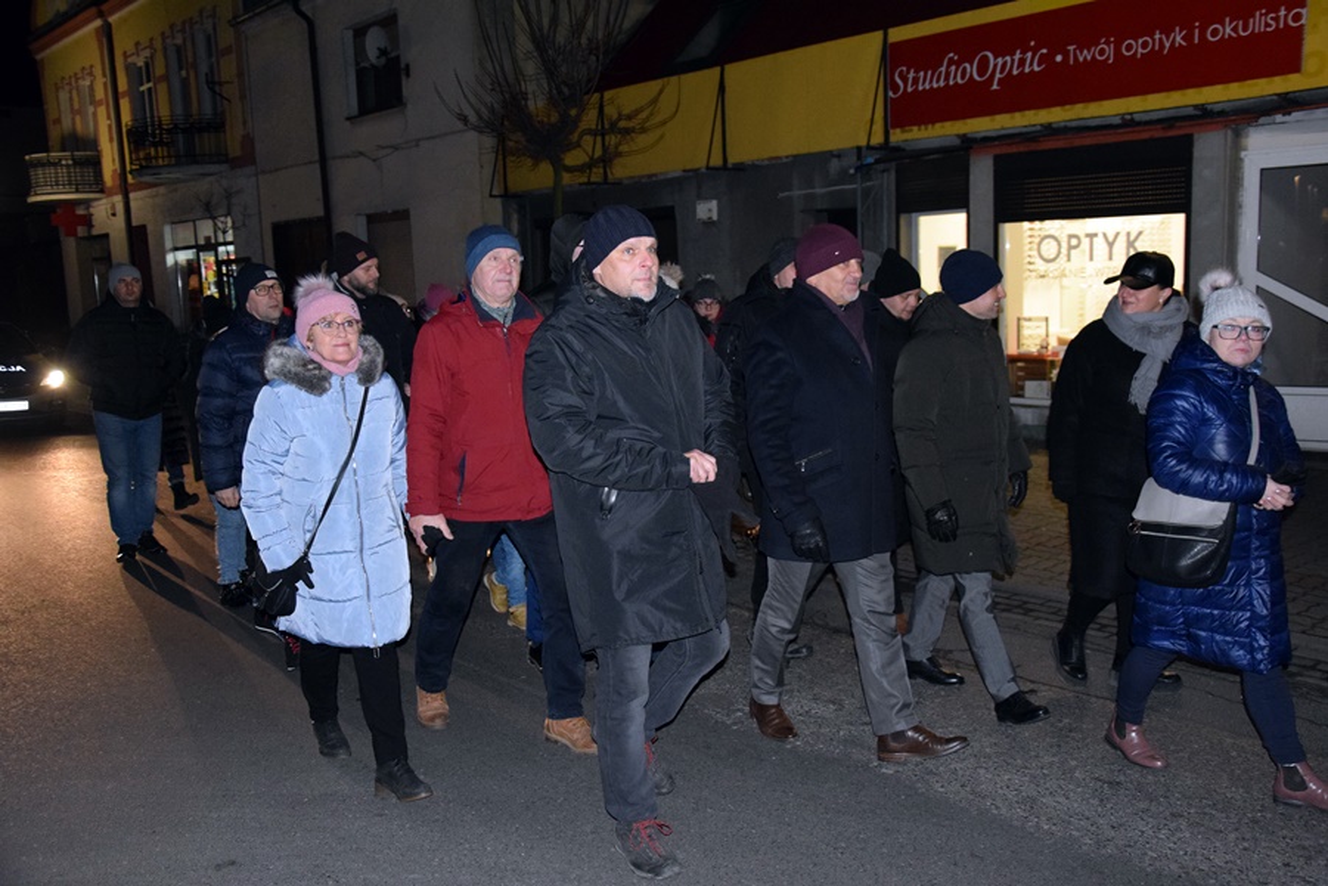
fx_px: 1217
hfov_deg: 57.2
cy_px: 443
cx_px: 664
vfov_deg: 40.0
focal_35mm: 33
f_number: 3.8
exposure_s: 1/60
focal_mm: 22
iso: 3200
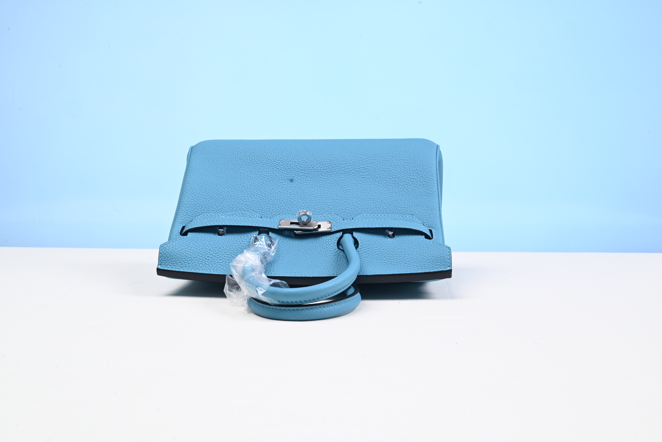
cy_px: 221
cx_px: 331
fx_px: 736
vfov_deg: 33.4
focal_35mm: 40
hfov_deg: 48.4
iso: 100
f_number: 16
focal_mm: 40
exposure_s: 1/2
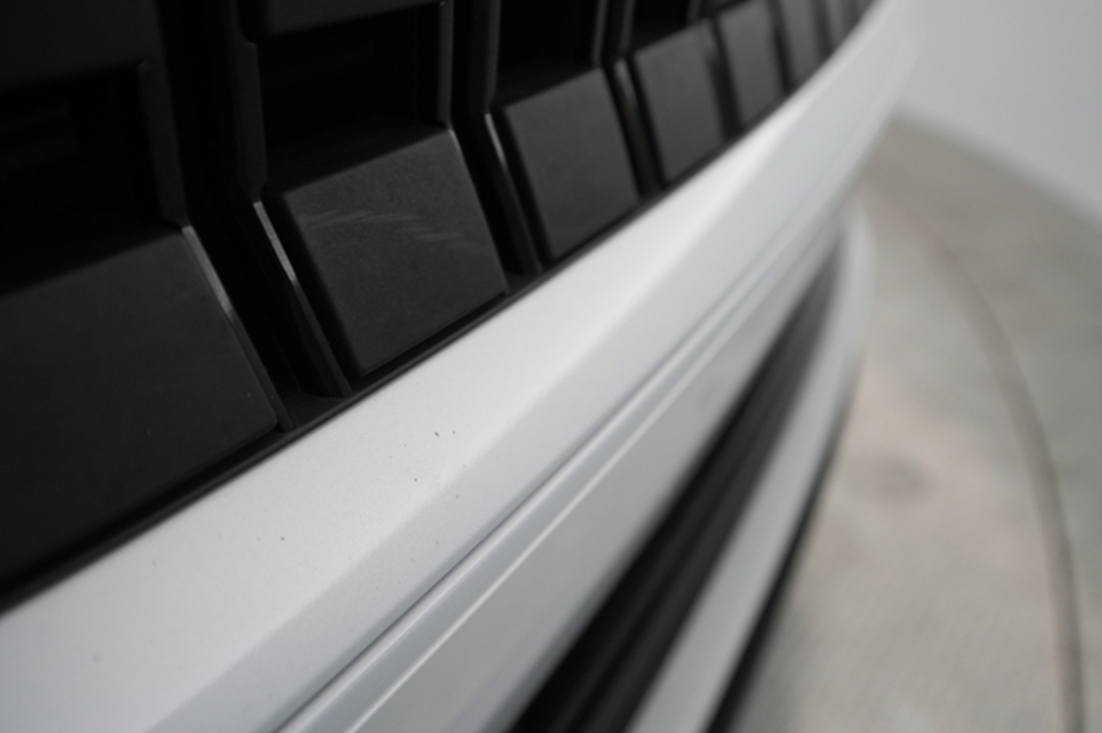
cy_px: 366
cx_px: 551
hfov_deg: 65.5
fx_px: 857
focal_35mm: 28
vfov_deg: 46.4
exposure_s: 1/100
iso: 2000
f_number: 4.5
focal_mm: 28
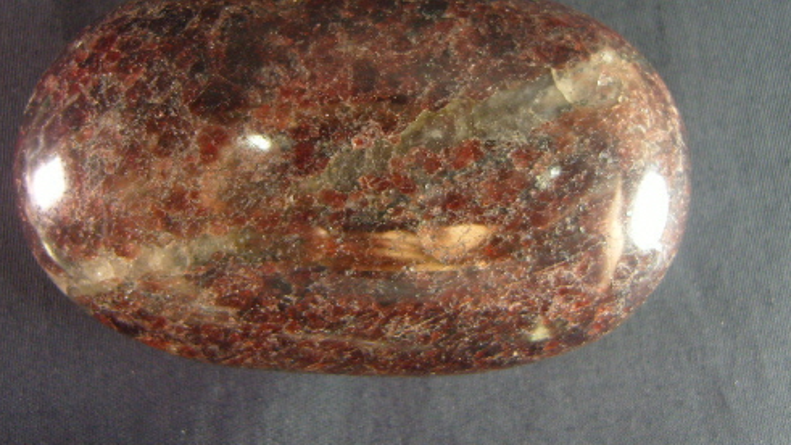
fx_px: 818
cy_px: 164
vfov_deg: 30.3
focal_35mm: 39
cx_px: 391
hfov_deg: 51.6
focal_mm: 7.4
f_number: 2.8
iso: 133
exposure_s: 1/30
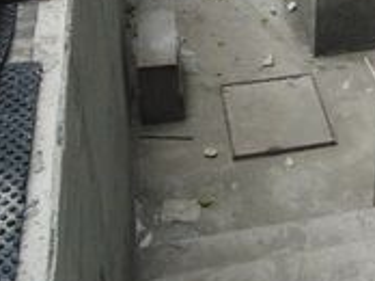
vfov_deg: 21.8
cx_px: 278
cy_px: -43
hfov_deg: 30.3
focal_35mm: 63
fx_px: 682
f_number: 3.2
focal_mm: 4.3
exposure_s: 1/60
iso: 800
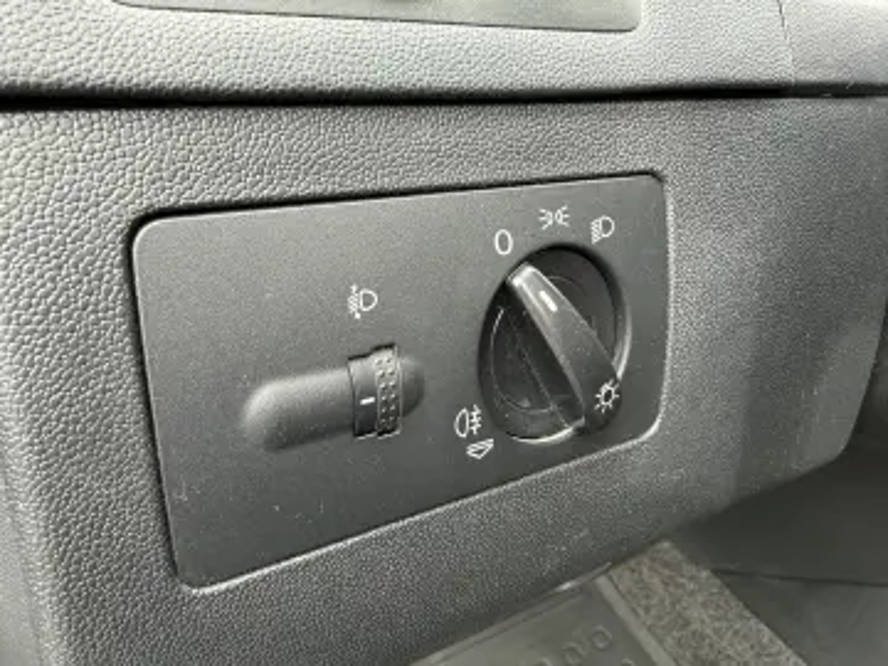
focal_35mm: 26
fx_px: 667
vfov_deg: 53.1
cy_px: 333
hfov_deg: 67.3
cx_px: 444
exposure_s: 1/121
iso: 160
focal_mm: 2.22
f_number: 2.2
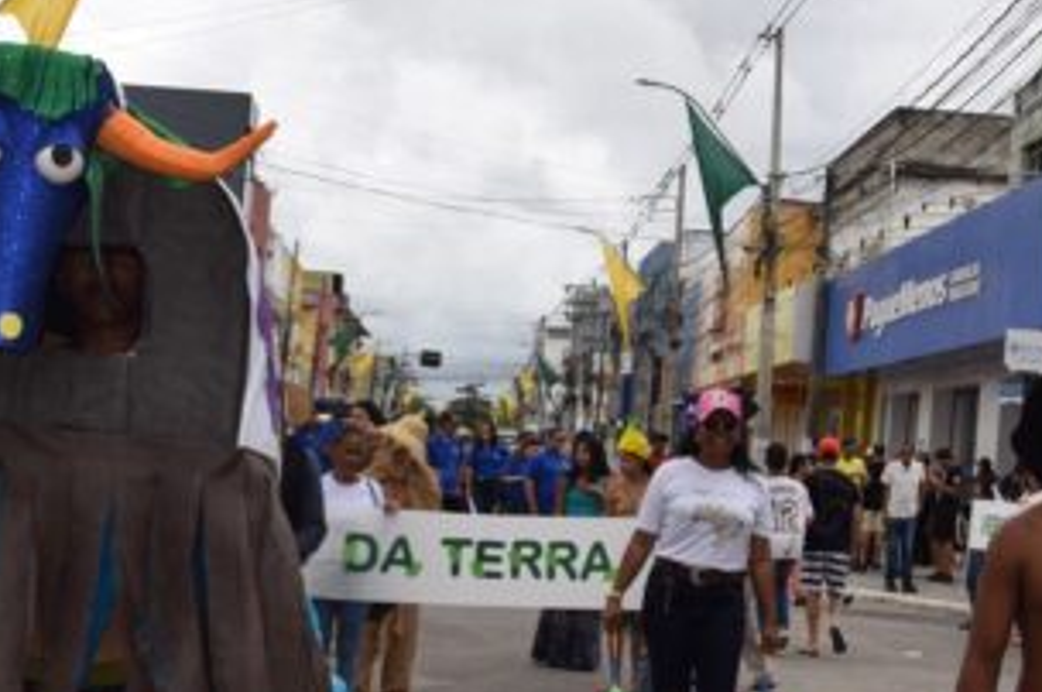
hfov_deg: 30.1
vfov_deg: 20.5
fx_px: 1908
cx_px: 274
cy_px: 437
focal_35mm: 66
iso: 100
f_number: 10
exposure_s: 1/200
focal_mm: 18
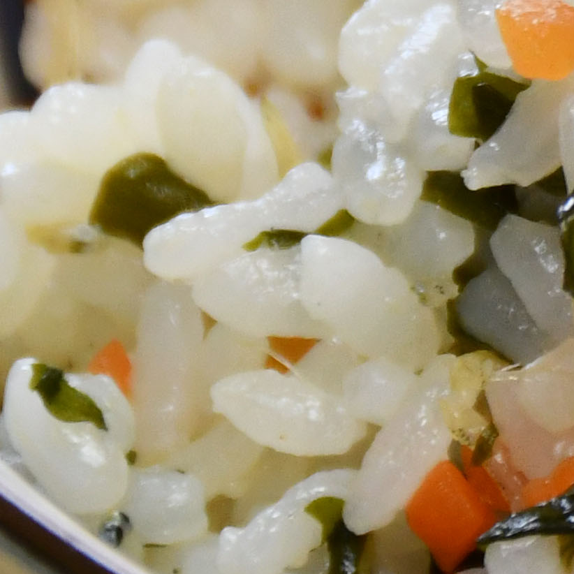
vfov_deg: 1.5
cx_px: 1296
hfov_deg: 1.5
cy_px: -50
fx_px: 21818
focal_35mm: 1163
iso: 800
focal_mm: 135
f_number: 5.6
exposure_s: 1/200
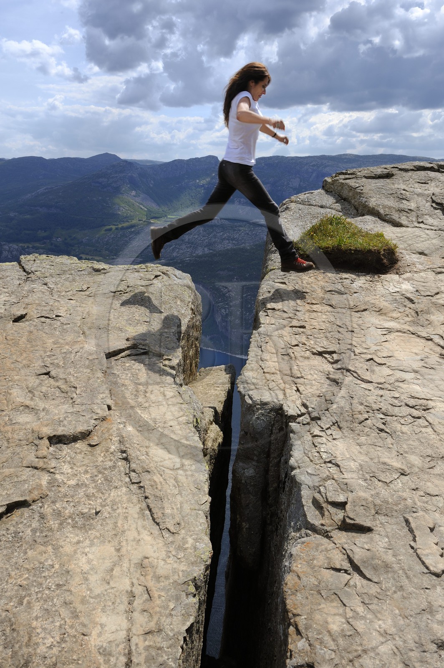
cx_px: 222
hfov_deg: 44.9
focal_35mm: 29
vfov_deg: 63.7
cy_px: 334
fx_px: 537
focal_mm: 29
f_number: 13
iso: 200
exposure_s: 1/250
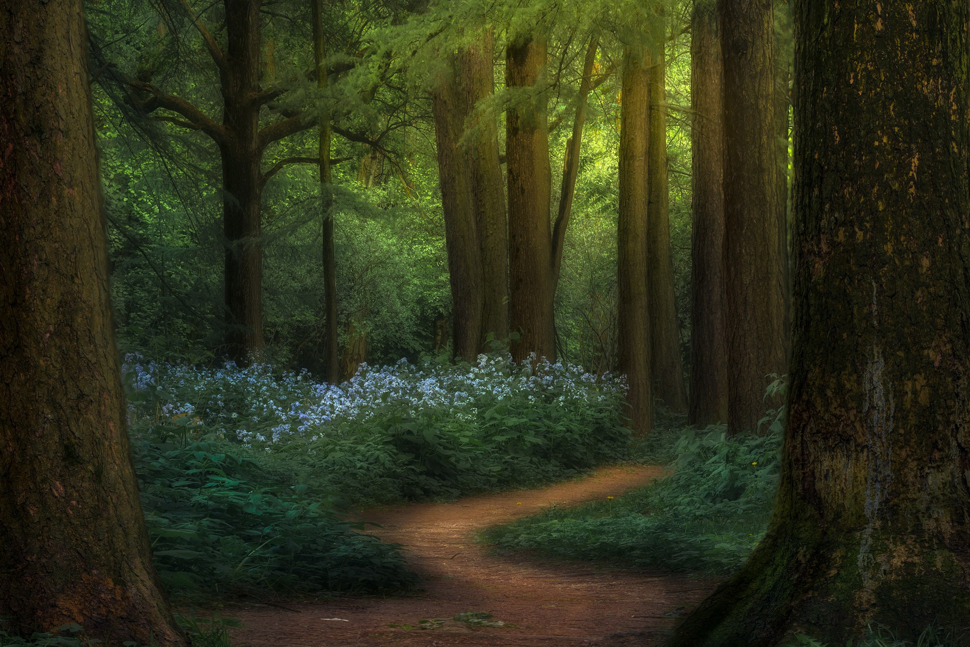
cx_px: 485
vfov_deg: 8.6
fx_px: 4311
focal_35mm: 160
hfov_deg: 12.8
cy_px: 324
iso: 400
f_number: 8
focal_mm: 160
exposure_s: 1/40
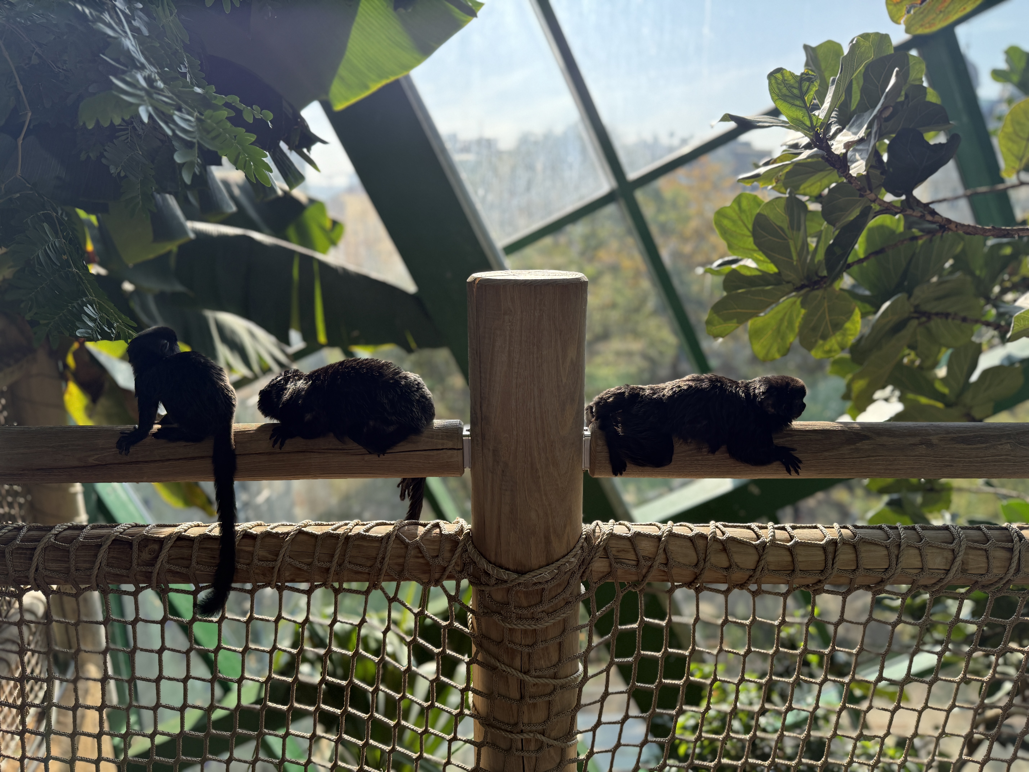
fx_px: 713
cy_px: 386
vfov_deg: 56.8
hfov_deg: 71.6
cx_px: 514
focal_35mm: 24
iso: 100
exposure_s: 1/1618
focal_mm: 6.76
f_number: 1.78
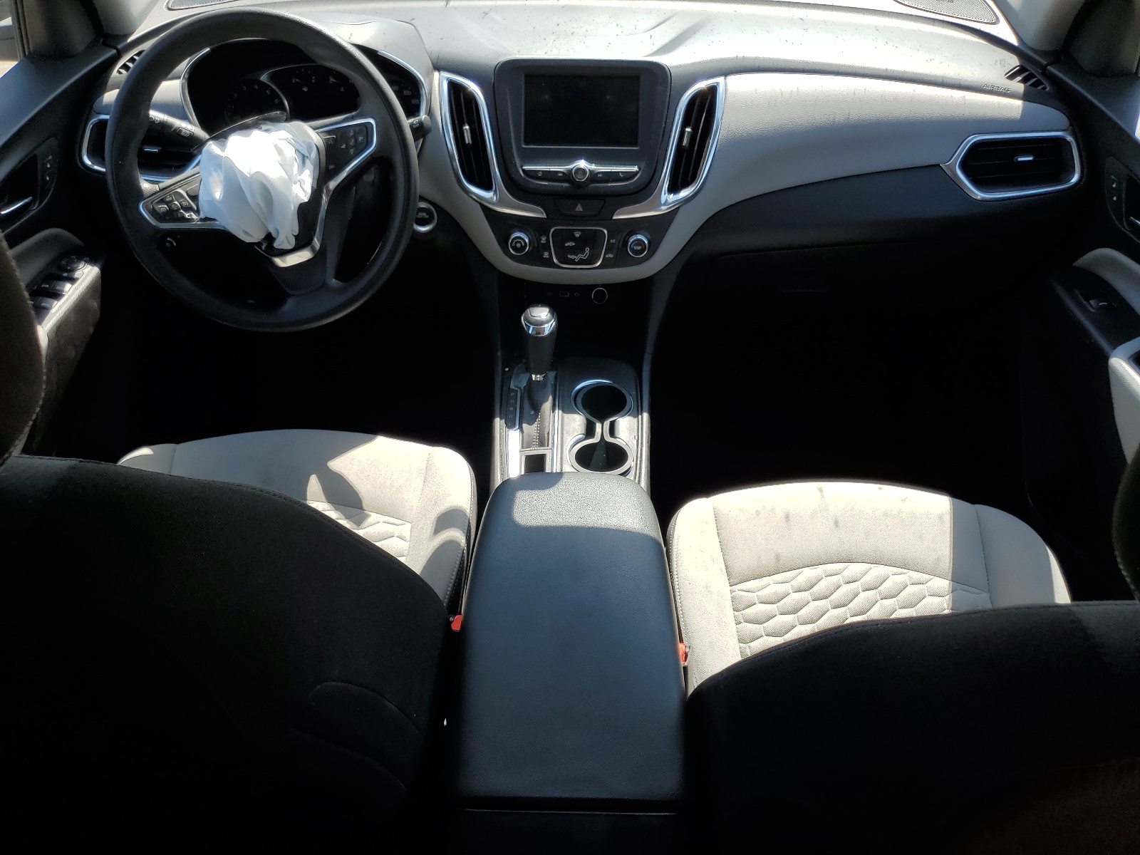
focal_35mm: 26
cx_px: 570
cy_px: 428
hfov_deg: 67.3
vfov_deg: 53.1
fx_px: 856
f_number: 1.5
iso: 50
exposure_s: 1/909
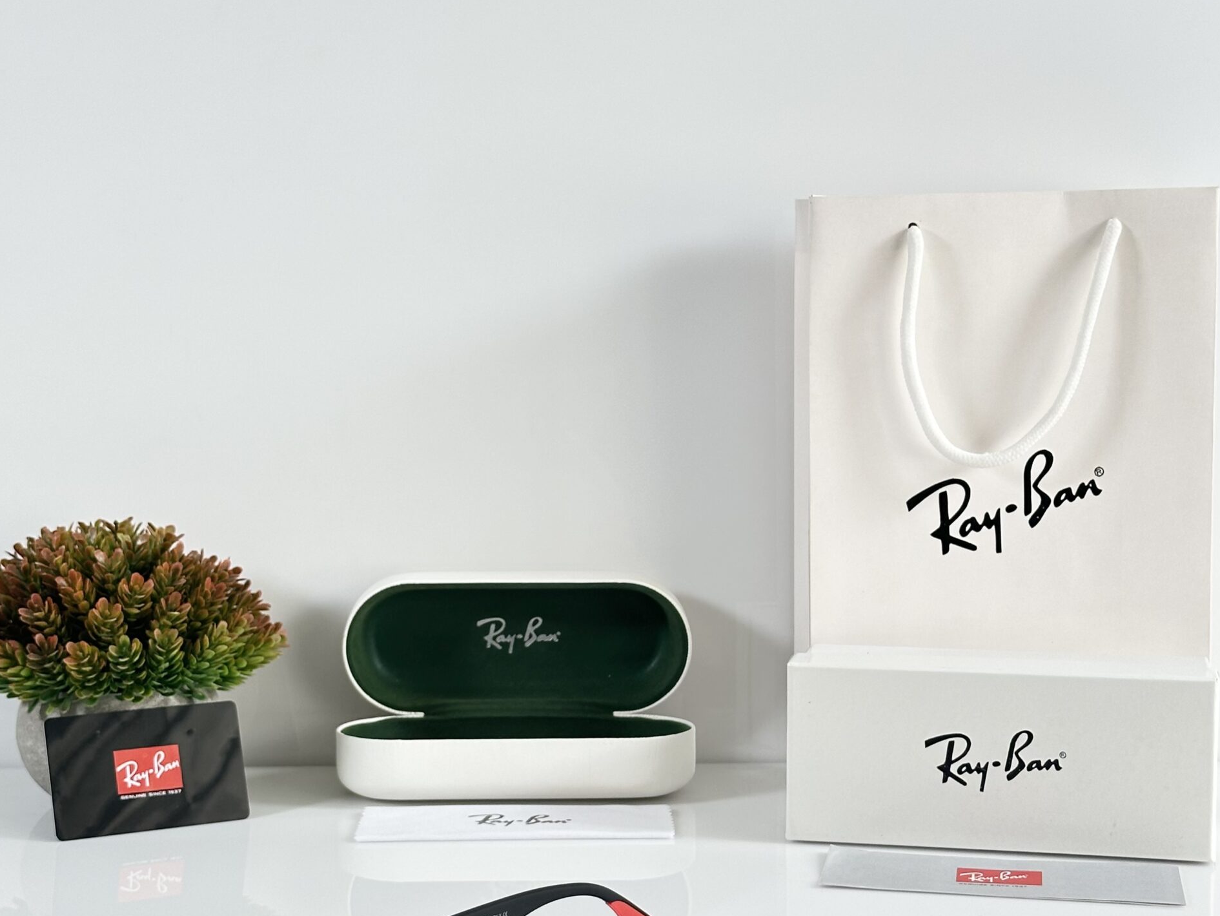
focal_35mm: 65
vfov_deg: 22.5
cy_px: 562
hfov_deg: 29.8
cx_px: 604
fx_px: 2291
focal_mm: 6.86
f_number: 1.78
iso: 64
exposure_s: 1/100
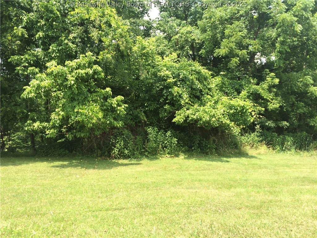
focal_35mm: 30
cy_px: 119
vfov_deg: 46.8
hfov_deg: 60.0
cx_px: 158
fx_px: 275
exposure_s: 1/612
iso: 32
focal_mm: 4.12
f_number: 2.2
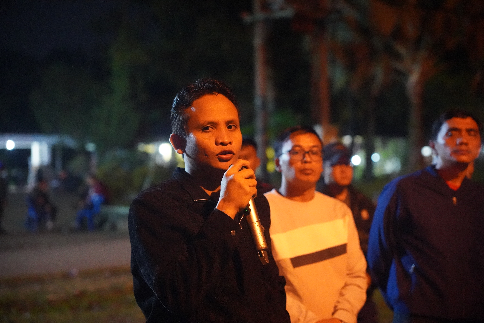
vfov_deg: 19.5
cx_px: 242
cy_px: 162
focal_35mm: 70
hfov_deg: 28.8
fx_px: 941
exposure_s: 1/100
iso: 25600
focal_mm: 70
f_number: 2.8
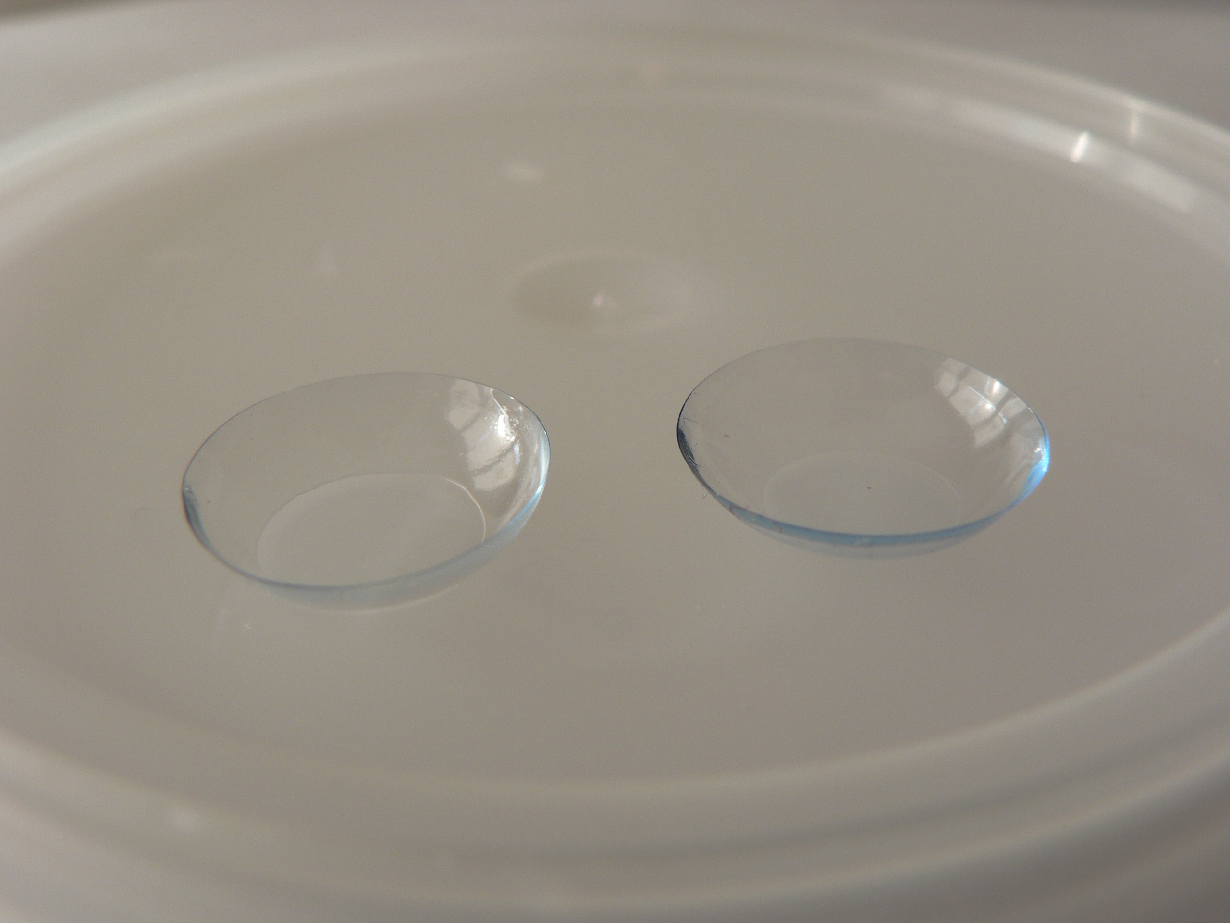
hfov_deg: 51.4
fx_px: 1279
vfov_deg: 39.7
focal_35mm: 36
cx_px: 615
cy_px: 462
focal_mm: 6
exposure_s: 1/125
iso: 80
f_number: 4
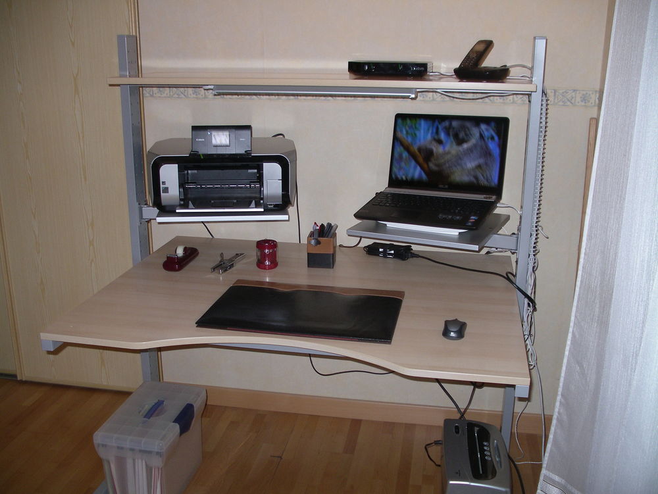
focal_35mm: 37
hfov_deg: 50.1
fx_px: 704
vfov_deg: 38.7
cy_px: 247
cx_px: 329
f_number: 2.8
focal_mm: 7.8
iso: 200
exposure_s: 1/40
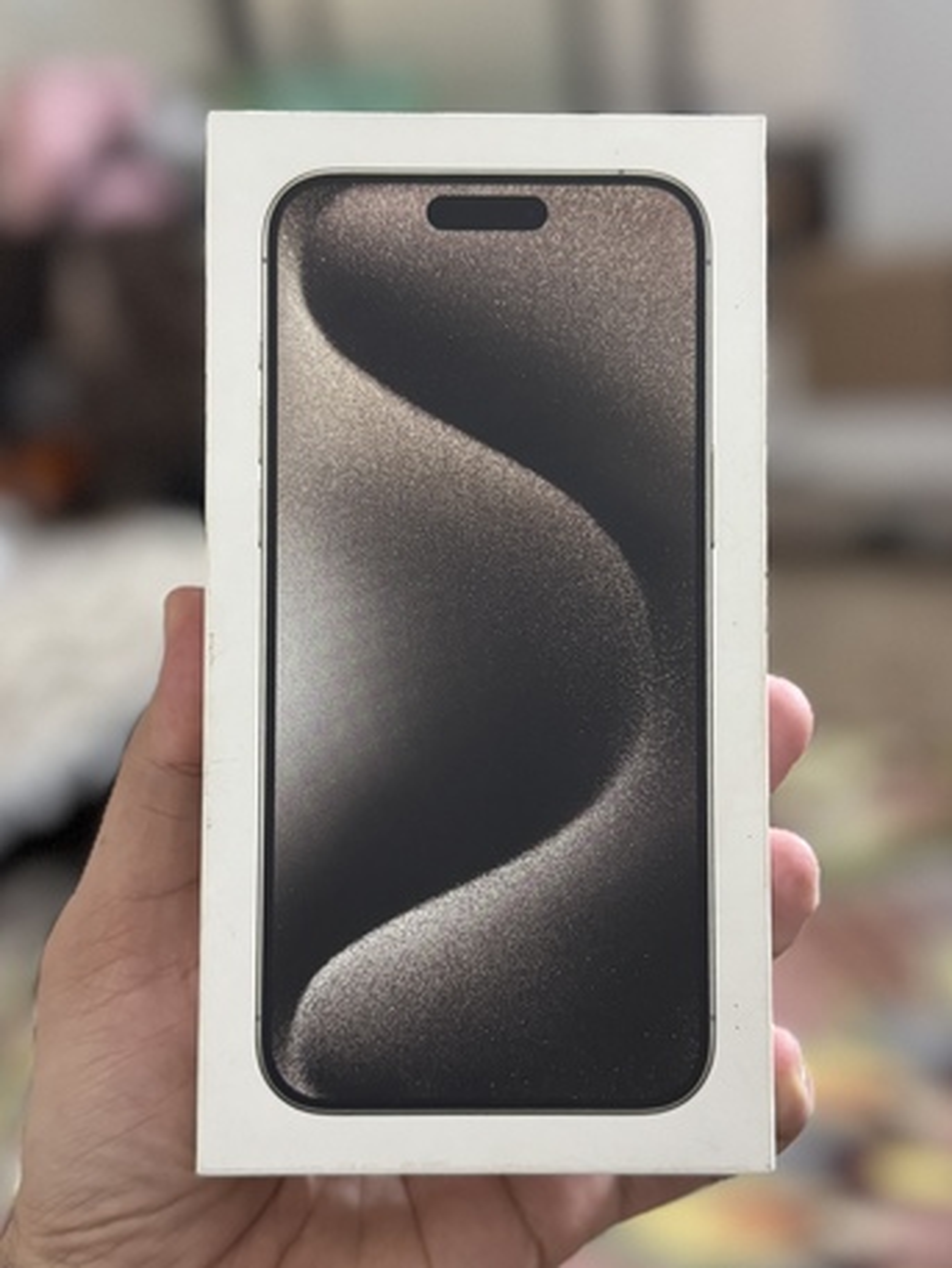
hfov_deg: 56.8
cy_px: 634
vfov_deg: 71.6
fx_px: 880
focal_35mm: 24
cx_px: 476
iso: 500
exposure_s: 1/60
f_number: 1.78
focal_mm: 6.76
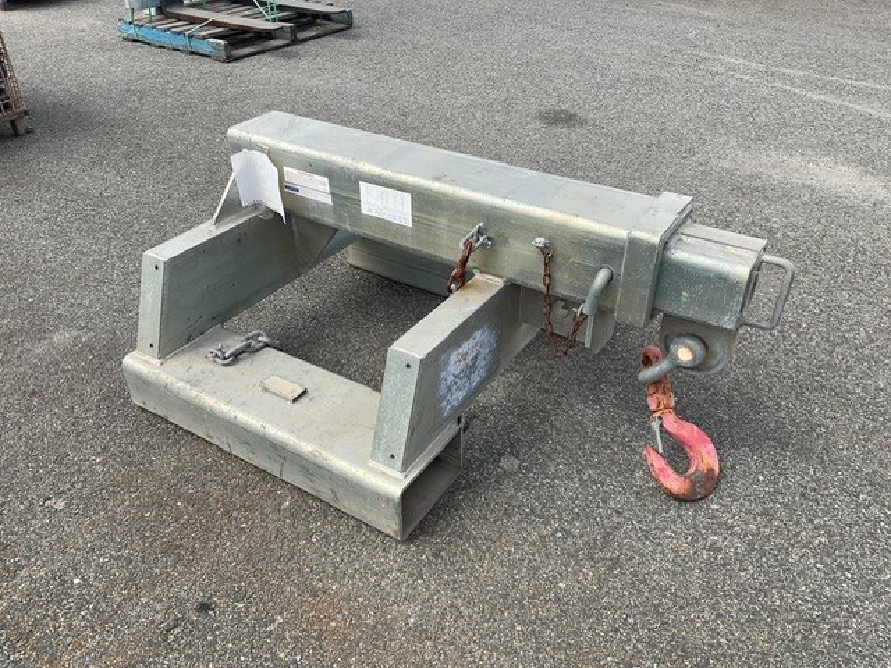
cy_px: 334
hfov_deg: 61.7
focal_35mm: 29
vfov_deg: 48.2
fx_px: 746
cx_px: 446
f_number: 1.8
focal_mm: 3
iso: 16
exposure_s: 1/997
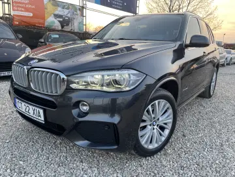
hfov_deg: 67.3
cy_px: 88
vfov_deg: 53.1
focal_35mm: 26
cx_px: 118
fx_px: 177
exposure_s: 1/121
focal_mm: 5.1
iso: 40
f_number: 1.6
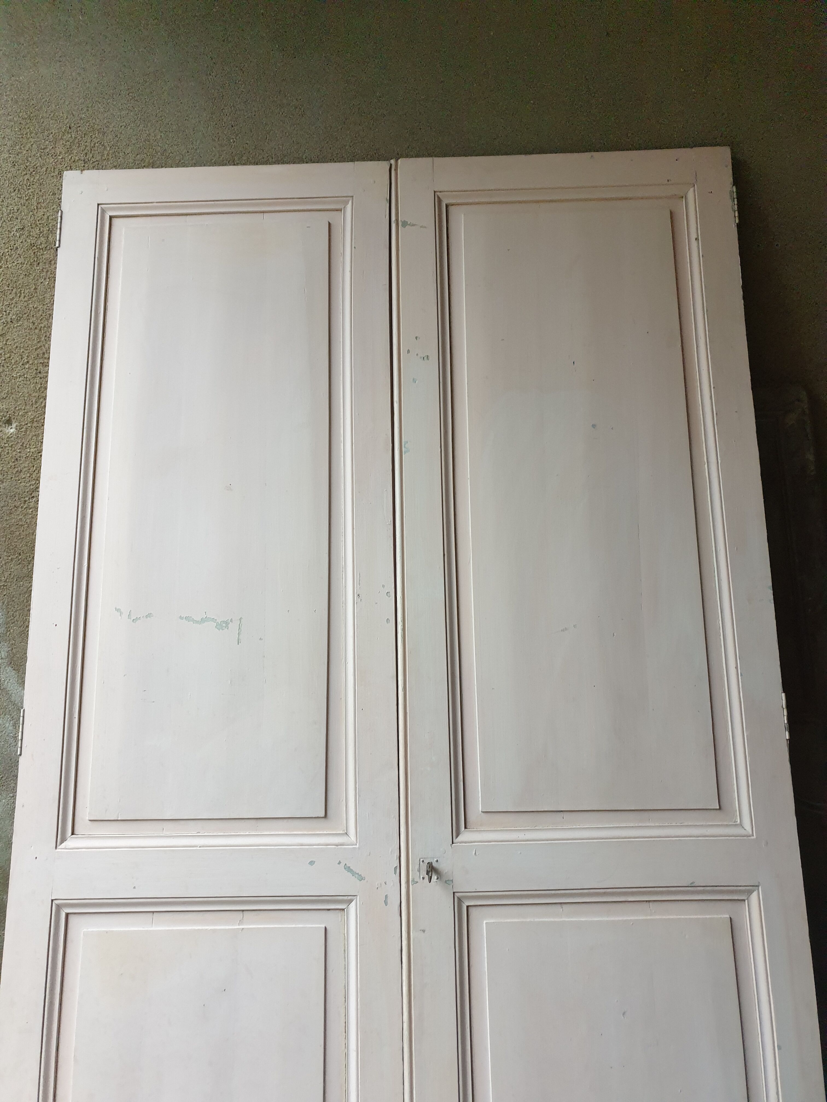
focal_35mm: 26
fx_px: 828
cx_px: 414
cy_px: 551
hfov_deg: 53.1
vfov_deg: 67.3
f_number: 1.5
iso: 250
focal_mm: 4.3
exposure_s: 1/49
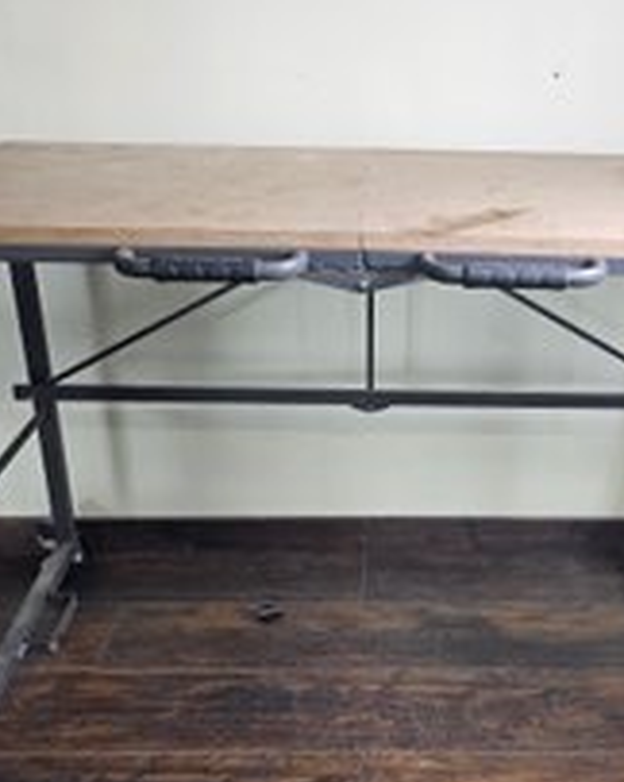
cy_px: 414
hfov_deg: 38.8
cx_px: 403
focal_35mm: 38
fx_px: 879
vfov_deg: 48.0
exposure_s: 1/170
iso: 400
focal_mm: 6.3
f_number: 1.7
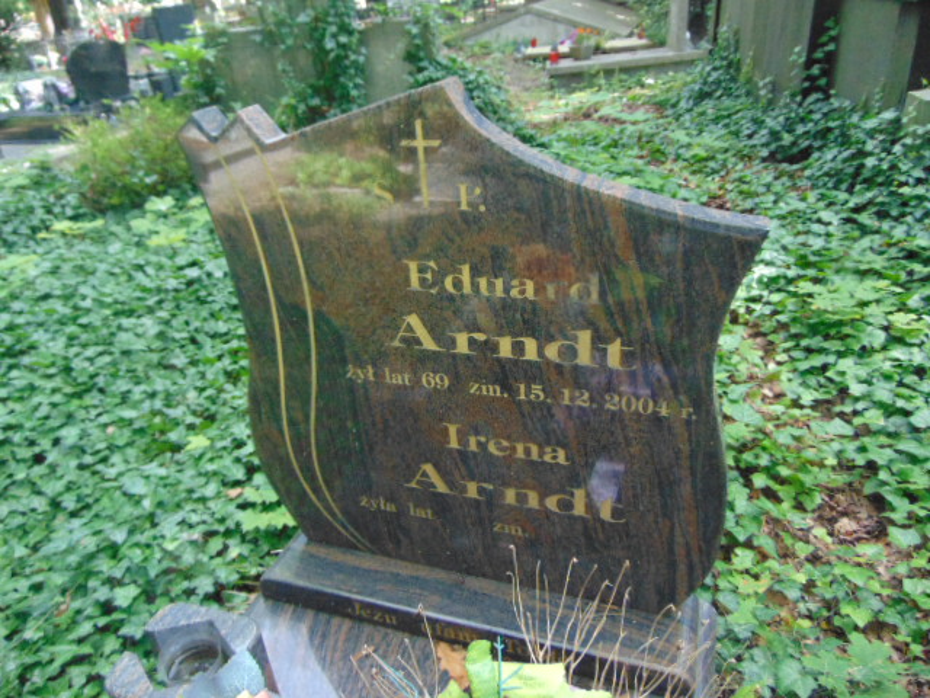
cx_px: 465
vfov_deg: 54.9
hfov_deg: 69.4
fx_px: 672
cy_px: 349
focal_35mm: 25
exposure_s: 1/200
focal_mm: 4.5
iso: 400
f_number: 3
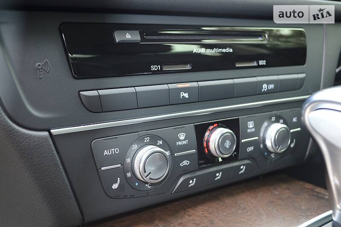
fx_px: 412
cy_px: 114
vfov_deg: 30.8
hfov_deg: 45.0
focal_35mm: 44
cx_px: 170
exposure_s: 1/60
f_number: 4.5
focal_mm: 29
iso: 720
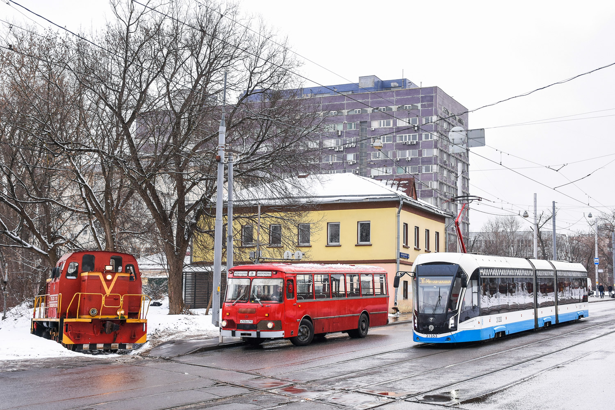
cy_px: 205
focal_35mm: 48
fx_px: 820
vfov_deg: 28.1
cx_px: 308
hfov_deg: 41.1
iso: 320
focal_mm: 32
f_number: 5.6
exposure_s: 1/250
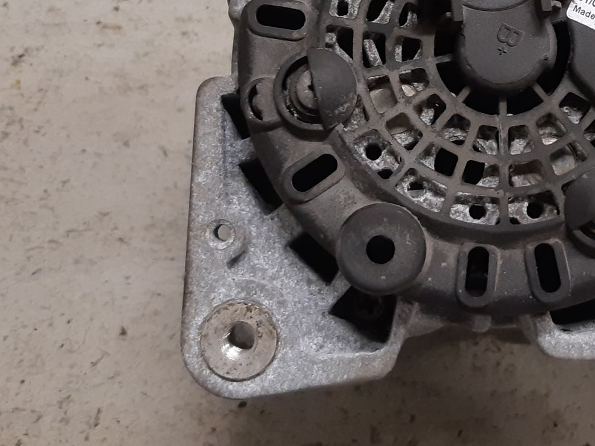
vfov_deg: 27.9
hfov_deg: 36.3
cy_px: 78
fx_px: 877
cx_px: 469
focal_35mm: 51
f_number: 1.7
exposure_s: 1/50
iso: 160
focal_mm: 3.93
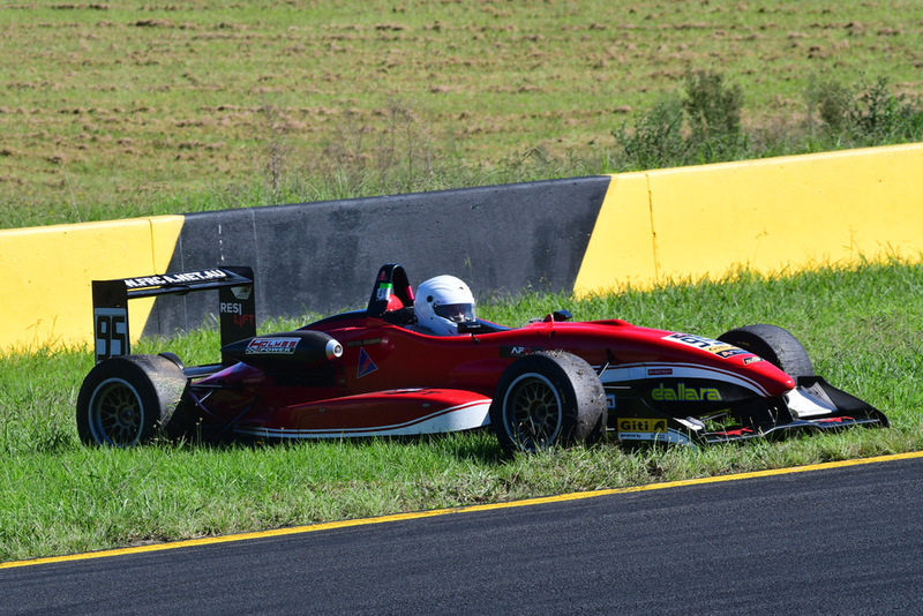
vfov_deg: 3.4
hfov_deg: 5.1
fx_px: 10387
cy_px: 308
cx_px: 462
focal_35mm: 405
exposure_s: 1/640
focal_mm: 270
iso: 500
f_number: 11
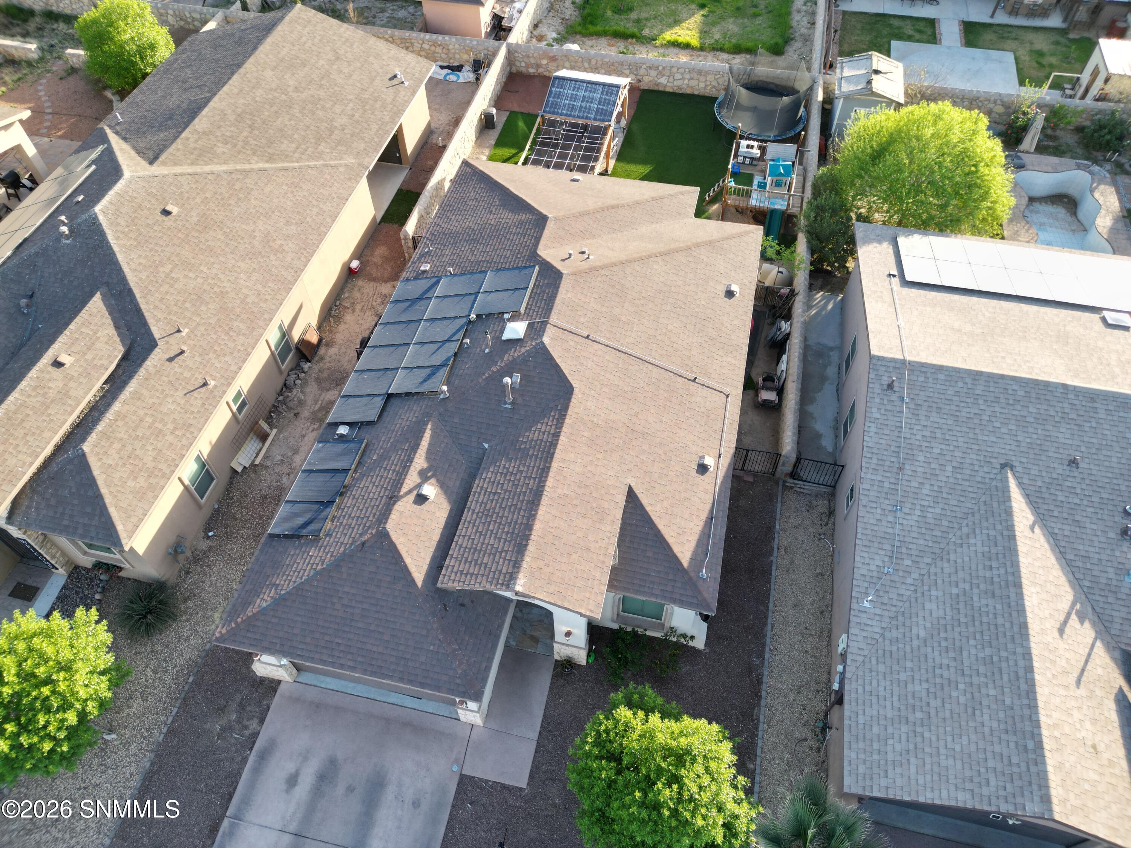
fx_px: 784
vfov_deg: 56.8
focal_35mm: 24
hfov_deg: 71.6
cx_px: 566
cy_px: 424
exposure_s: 1/640
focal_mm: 6.72
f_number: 1.7
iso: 200
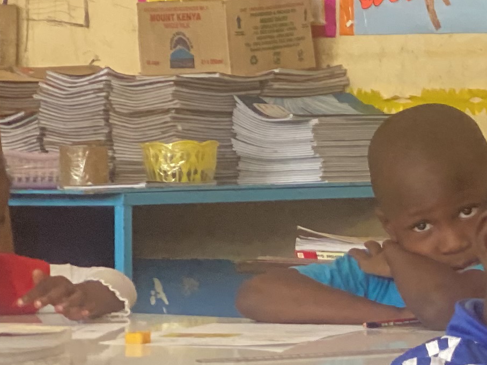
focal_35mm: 231
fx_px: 3250
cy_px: 236
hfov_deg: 8.3
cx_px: 816
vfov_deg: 6.4
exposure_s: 1/122
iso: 125
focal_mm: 6
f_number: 2
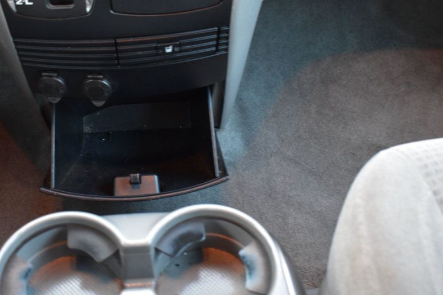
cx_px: 192
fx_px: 529
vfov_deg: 31.1
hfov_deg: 45.3
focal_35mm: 43
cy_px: 117
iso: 1600
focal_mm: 22
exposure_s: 1/6
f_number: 3.8
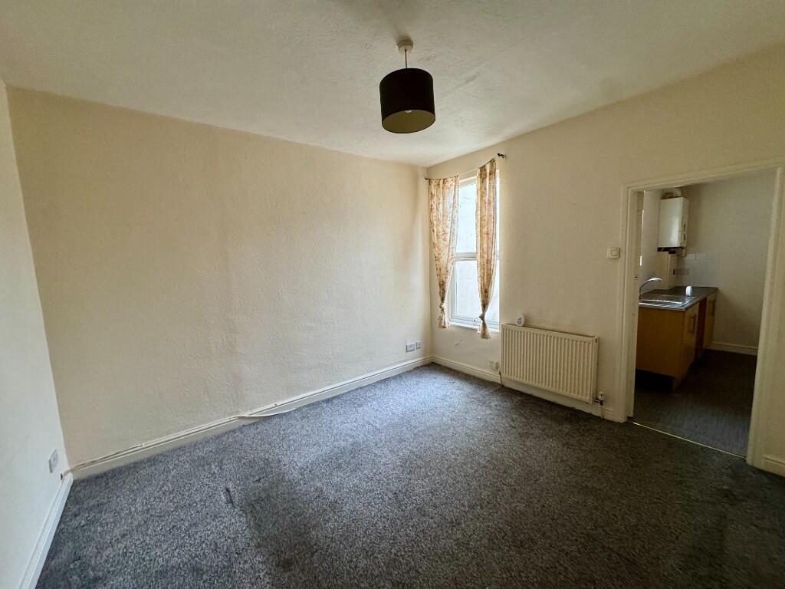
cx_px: 392
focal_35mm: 14
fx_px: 317
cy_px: 294
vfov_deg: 85.7
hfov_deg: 102.1
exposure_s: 1/77
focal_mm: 2.22
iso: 320
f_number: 2.2
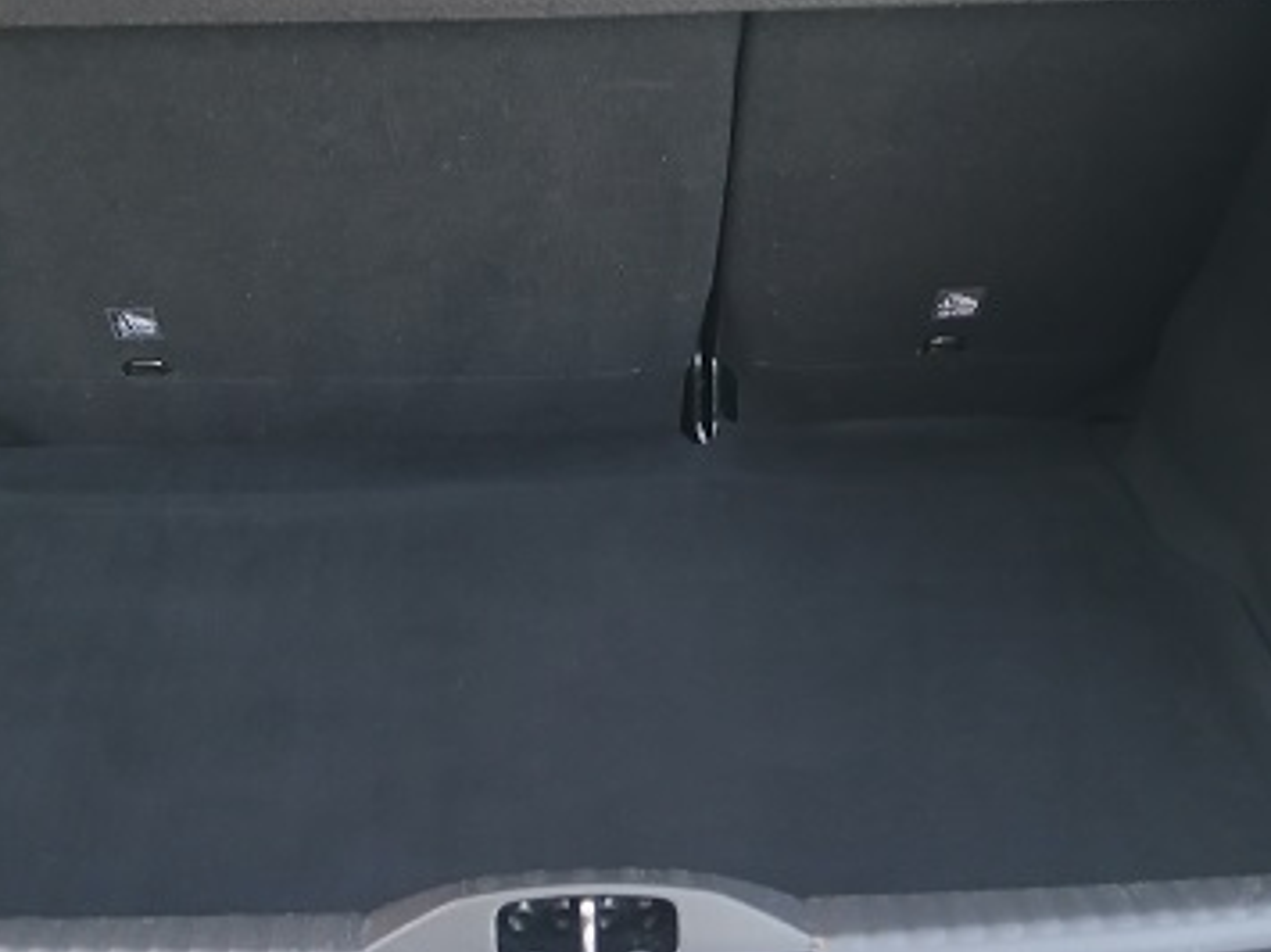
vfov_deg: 32.4
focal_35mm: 44
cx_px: 530
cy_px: 268
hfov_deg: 42.8
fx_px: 1615
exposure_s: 1/33.3
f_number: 1.8
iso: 250
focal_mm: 3.98
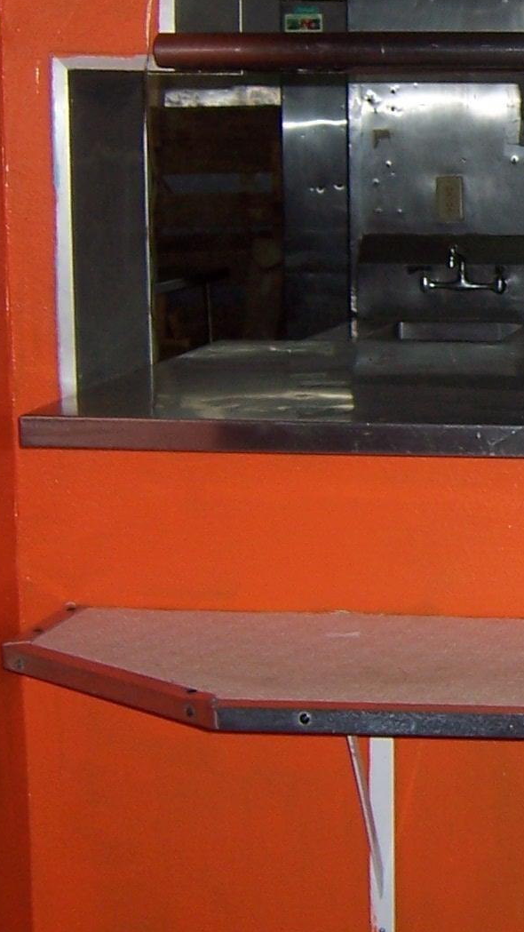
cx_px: 786
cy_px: 336
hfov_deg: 14.3
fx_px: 1952
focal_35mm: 79
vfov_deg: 26.7
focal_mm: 5.5
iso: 80
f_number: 2.8
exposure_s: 1/60
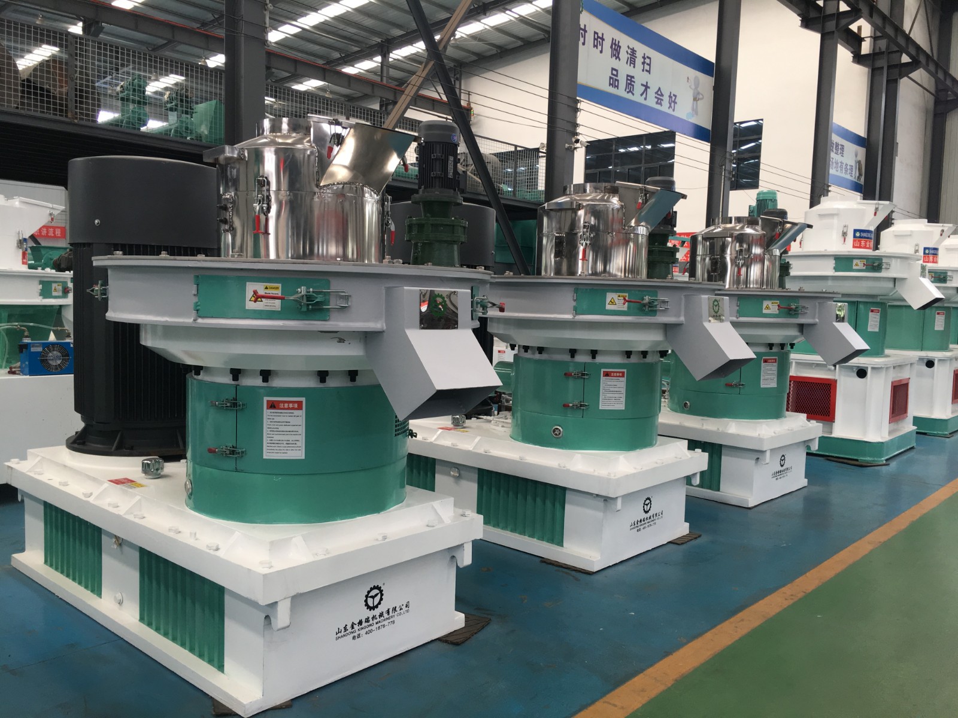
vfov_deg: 48.2
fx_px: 803
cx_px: 479
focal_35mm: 29
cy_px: 359
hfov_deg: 61.7
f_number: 2.2
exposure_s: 1/100
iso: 32
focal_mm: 4.15
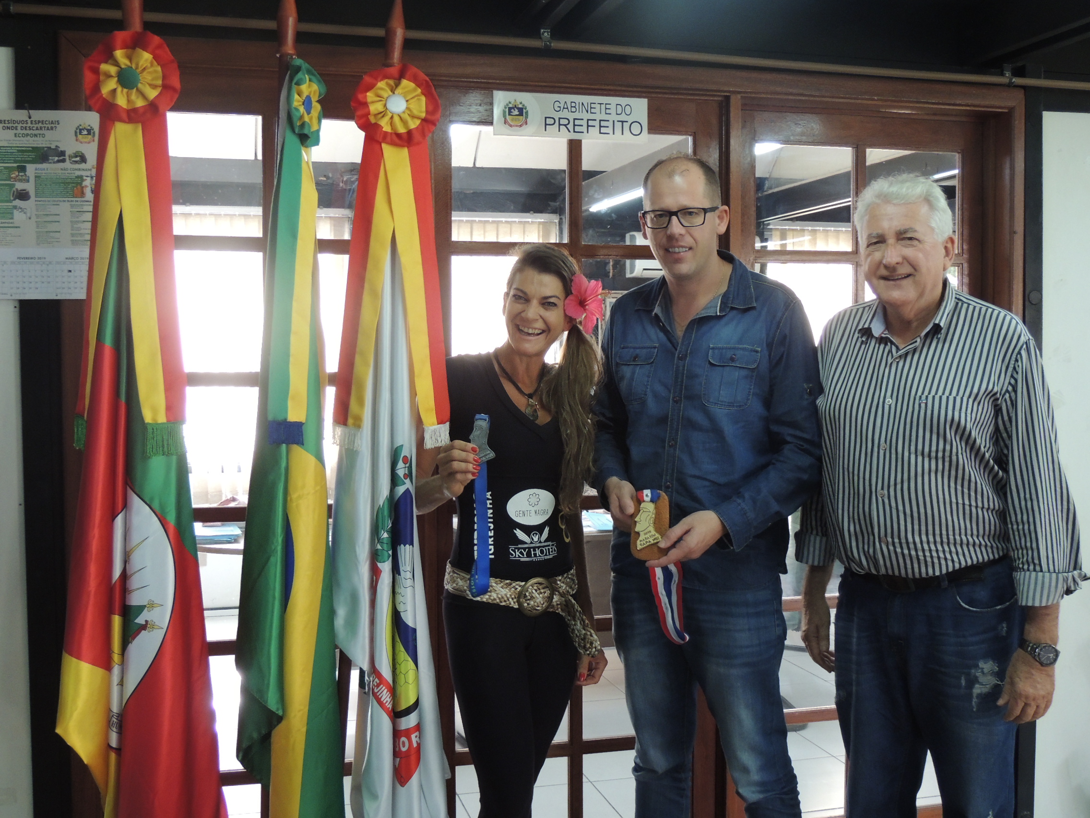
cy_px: 409
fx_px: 1260
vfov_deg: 36.0
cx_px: 545
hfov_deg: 46.8
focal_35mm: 40
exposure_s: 1/40
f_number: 3.3
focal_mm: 7.1
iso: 400
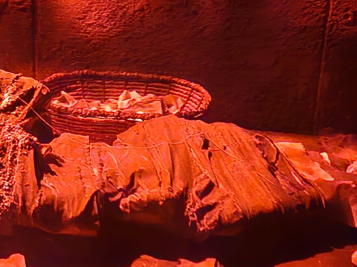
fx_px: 691
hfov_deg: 28.6
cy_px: 116
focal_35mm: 67
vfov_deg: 21.9
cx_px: 91
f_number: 1.8
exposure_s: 1/15
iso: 1000
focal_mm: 5.4
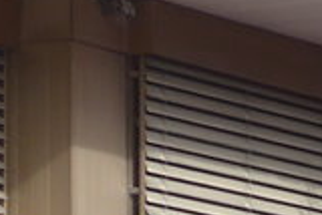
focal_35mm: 545
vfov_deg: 2.5
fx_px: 4879
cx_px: 1018
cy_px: 715
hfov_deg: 3.7
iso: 80
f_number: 4.1
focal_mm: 14.2
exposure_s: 1/200
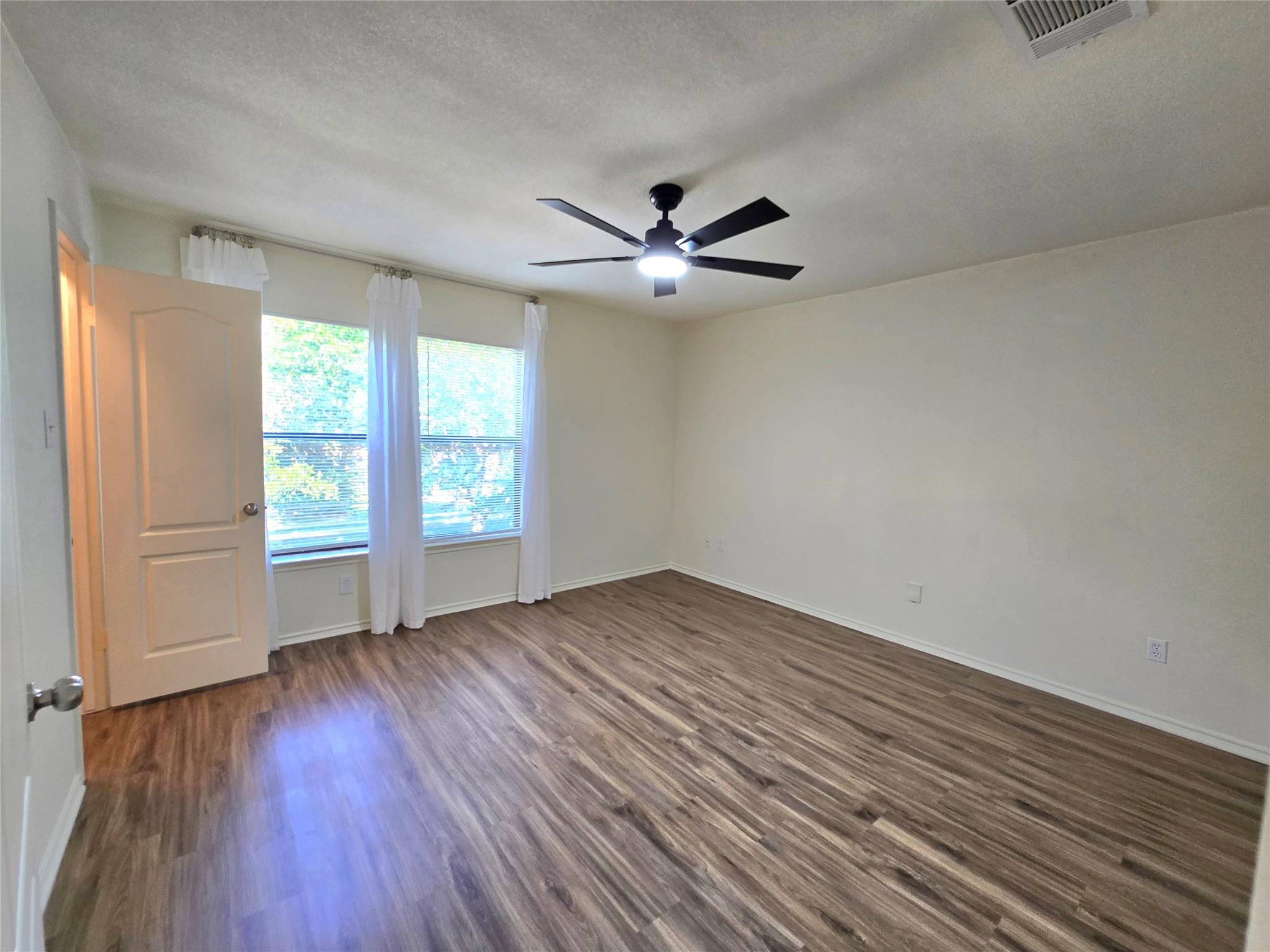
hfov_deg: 106.2
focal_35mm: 13
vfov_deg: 89.9
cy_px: 476
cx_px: 635
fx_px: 477
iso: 125
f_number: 2.2
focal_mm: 2.2
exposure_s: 1/60.2
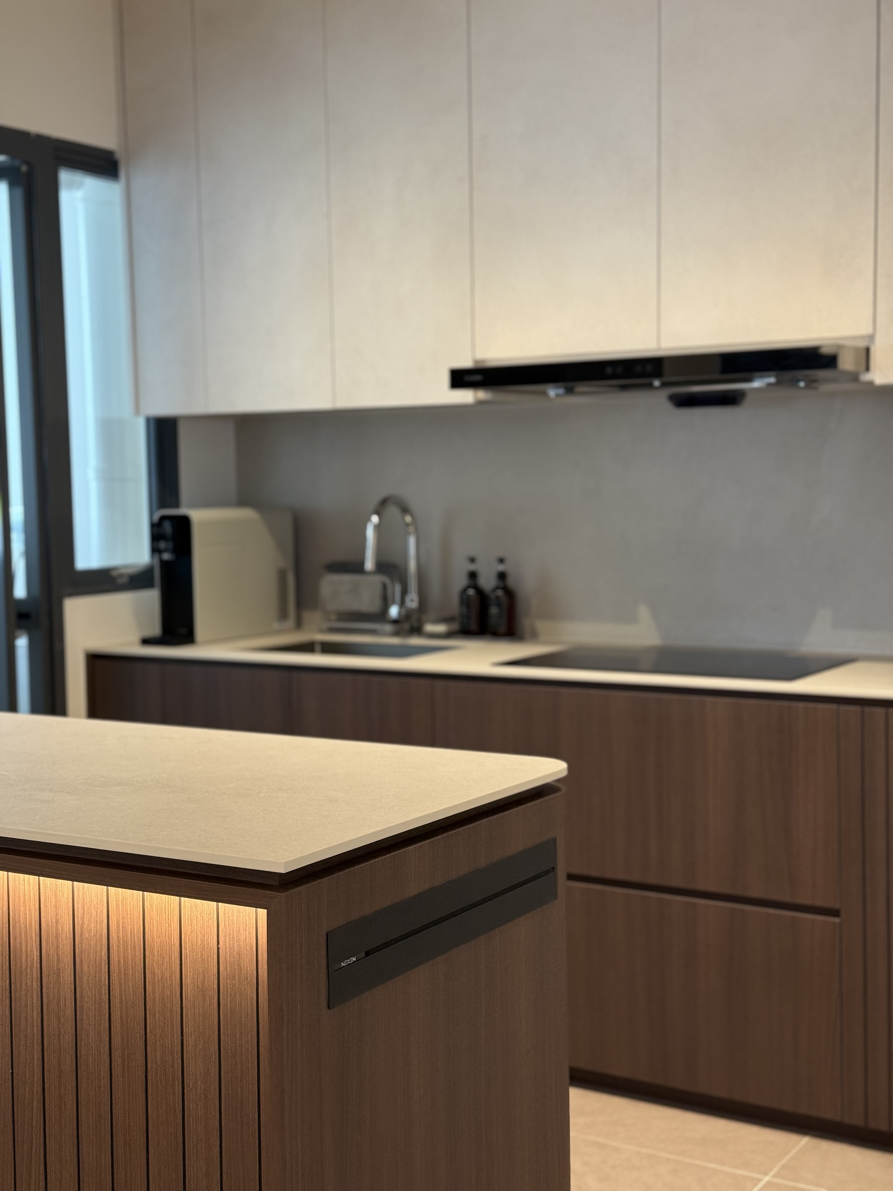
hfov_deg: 30.3
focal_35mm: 48
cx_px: 446
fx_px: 1651
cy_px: 596
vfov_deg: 39.7
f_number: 1.78
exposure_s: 1/100
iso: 200
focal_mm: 6.76
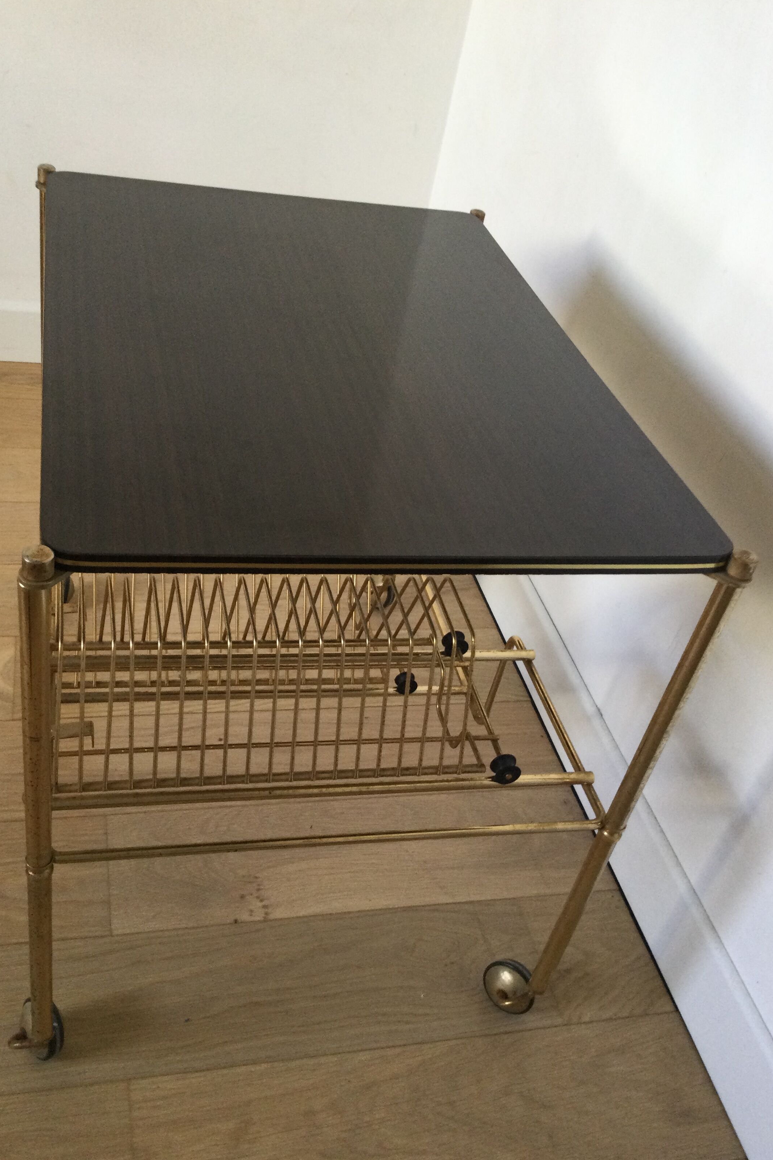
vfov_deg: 57.2
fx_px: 1063
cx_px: 357
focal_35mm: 33
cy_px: 590
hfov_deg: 39.9
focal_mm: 3.3
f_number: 2.4
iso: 80
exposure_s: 1/33
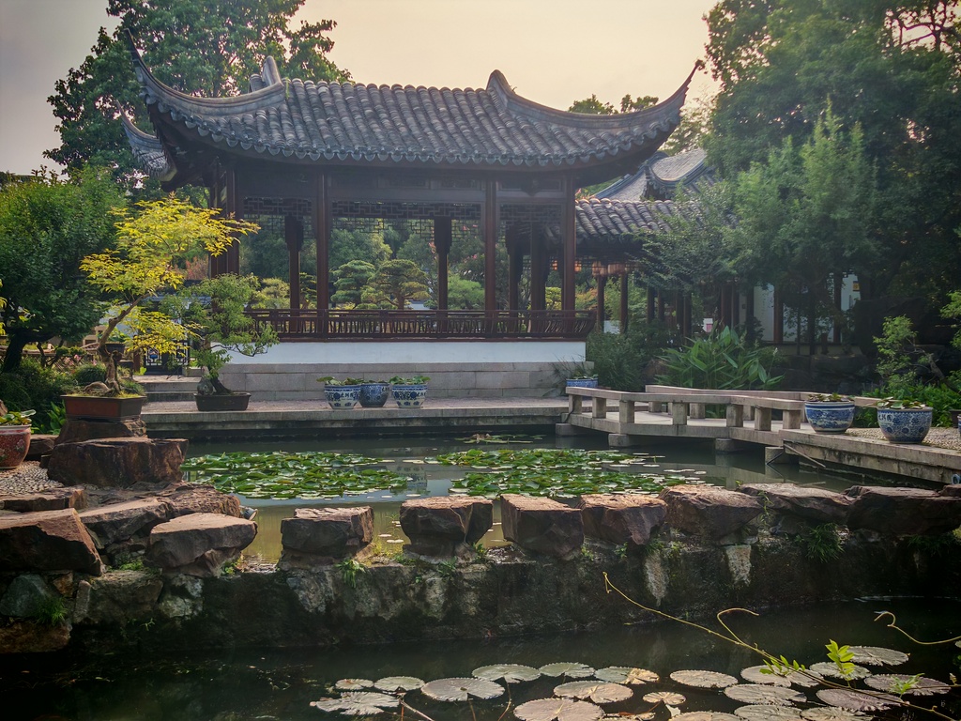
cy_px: 360
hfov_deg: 39.7
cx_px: 480
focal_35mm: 48
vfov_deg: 30.3
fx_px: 1333
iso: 50
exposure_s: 1/1500
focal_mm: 6.83
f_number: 2
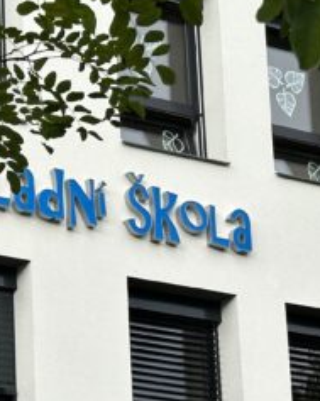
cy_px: 338
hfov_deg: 10.1
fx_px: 1803
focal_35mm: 152
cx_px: 17
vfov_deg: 12.6
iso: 64
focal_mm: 6.86
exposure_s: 1/1848
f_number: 1.78
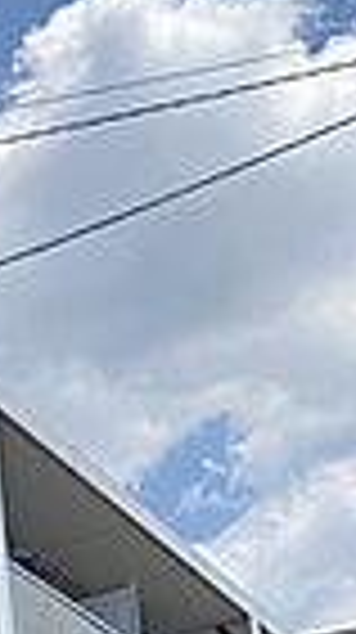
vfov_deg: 19.9
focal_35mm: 102
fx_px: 1717
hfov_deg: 10.8
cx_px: -370
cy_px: 722
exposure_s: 1/3125
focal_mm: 4.25
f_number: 1.8
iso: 32
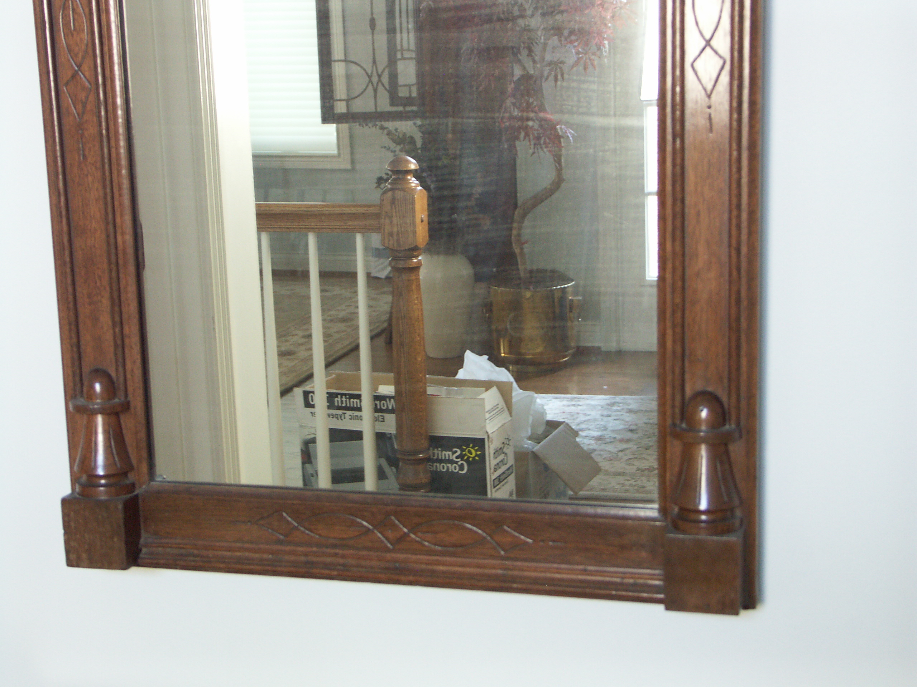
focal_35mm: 64
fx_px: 1695
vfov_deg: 22.9
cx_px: 458
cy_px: 344
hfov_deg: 30.3
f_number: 3.2
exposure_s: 1/15
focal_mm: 16.47
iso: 160
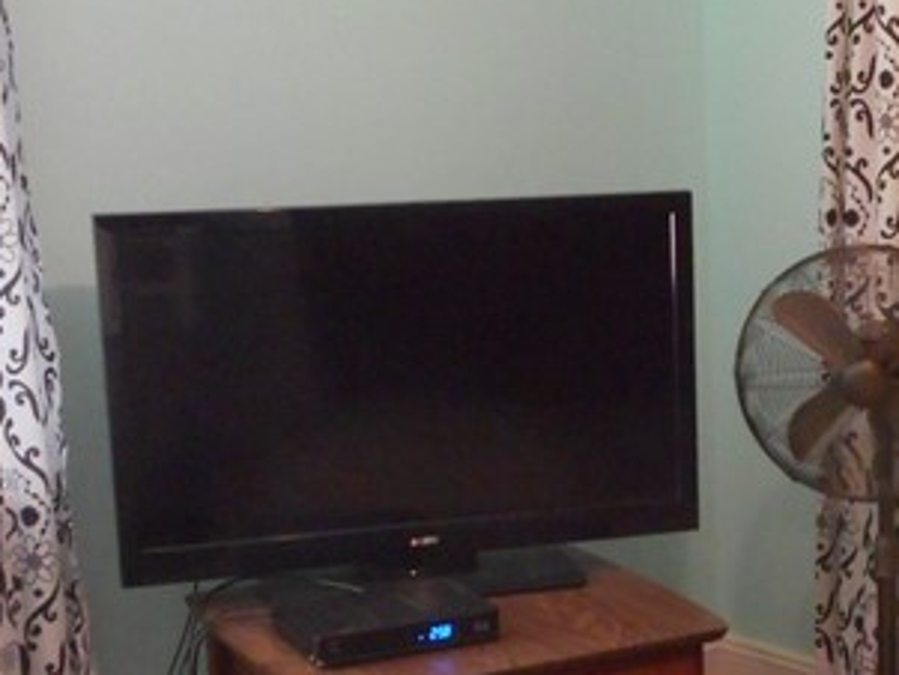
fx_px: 2208
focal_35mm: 85
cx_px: 950
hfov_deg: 22.0
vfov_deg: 17.3
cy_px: 460
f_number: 3.7
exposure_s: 1/13
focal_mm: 4.5
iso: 400
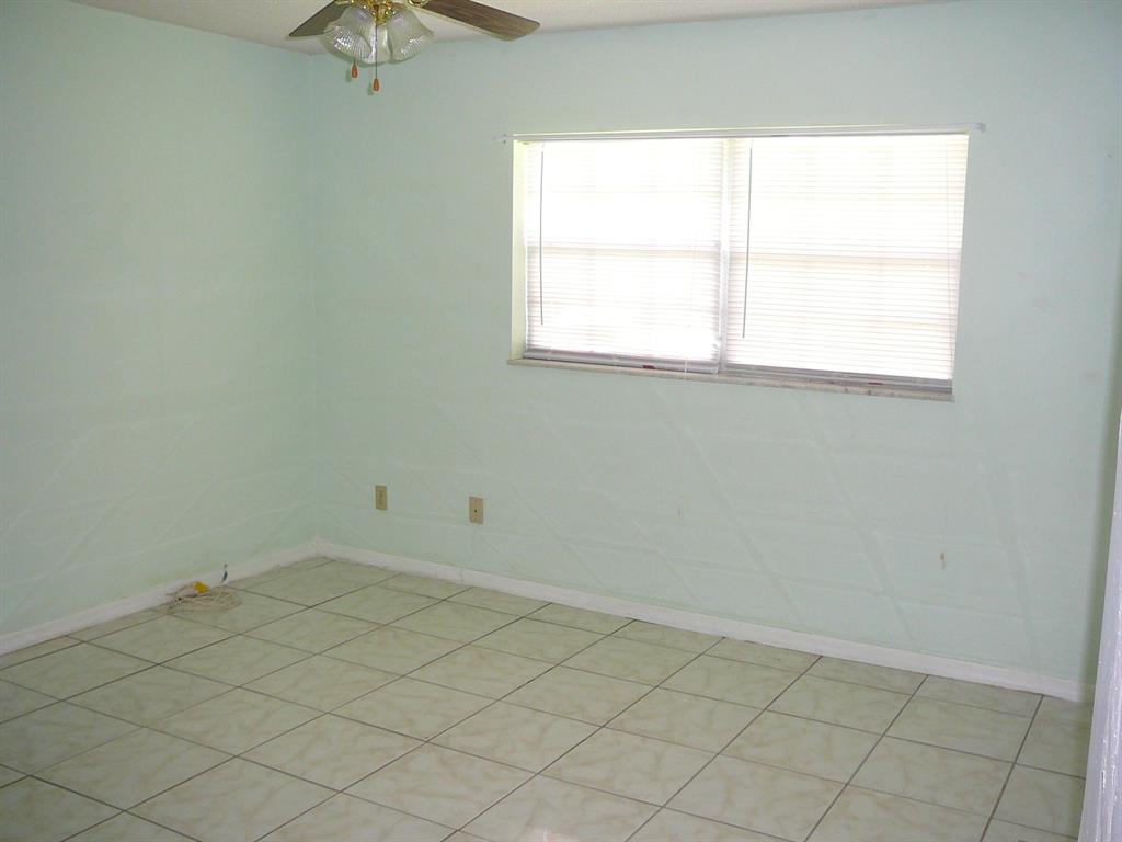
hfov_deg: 52.6
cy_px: 421
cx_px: 561
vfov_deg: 40.7
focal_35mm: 35
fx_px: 1134
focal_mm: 5.2
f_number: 2.8
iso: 125
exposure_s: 1/30
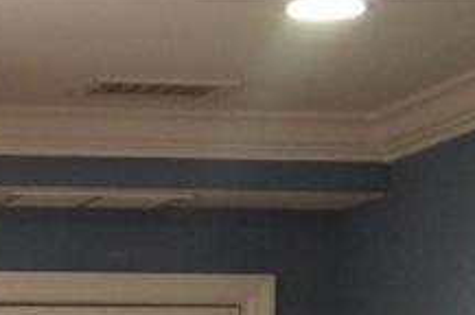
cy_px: 777
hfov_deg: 10.4
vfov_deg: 7.1
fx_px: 2371
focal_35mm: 180
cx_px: -525
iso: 2000
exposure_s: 1/60
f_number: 4
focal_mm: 24
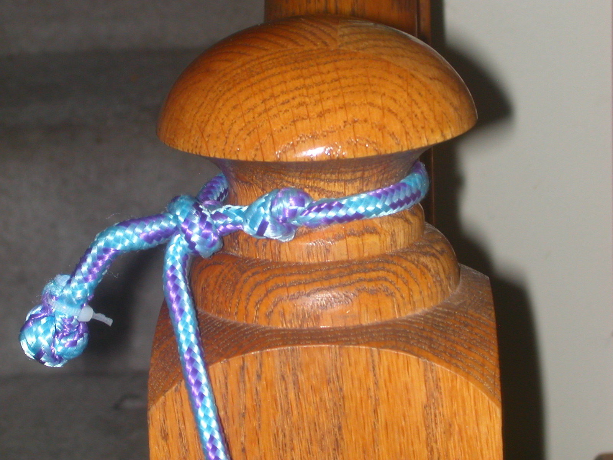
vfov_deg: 13.3
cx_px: 306
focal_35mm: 111
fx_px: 1966
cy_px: 230
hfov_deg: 17.7
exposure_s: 1/59.9
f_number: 4.8
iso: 100
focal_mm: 16.8
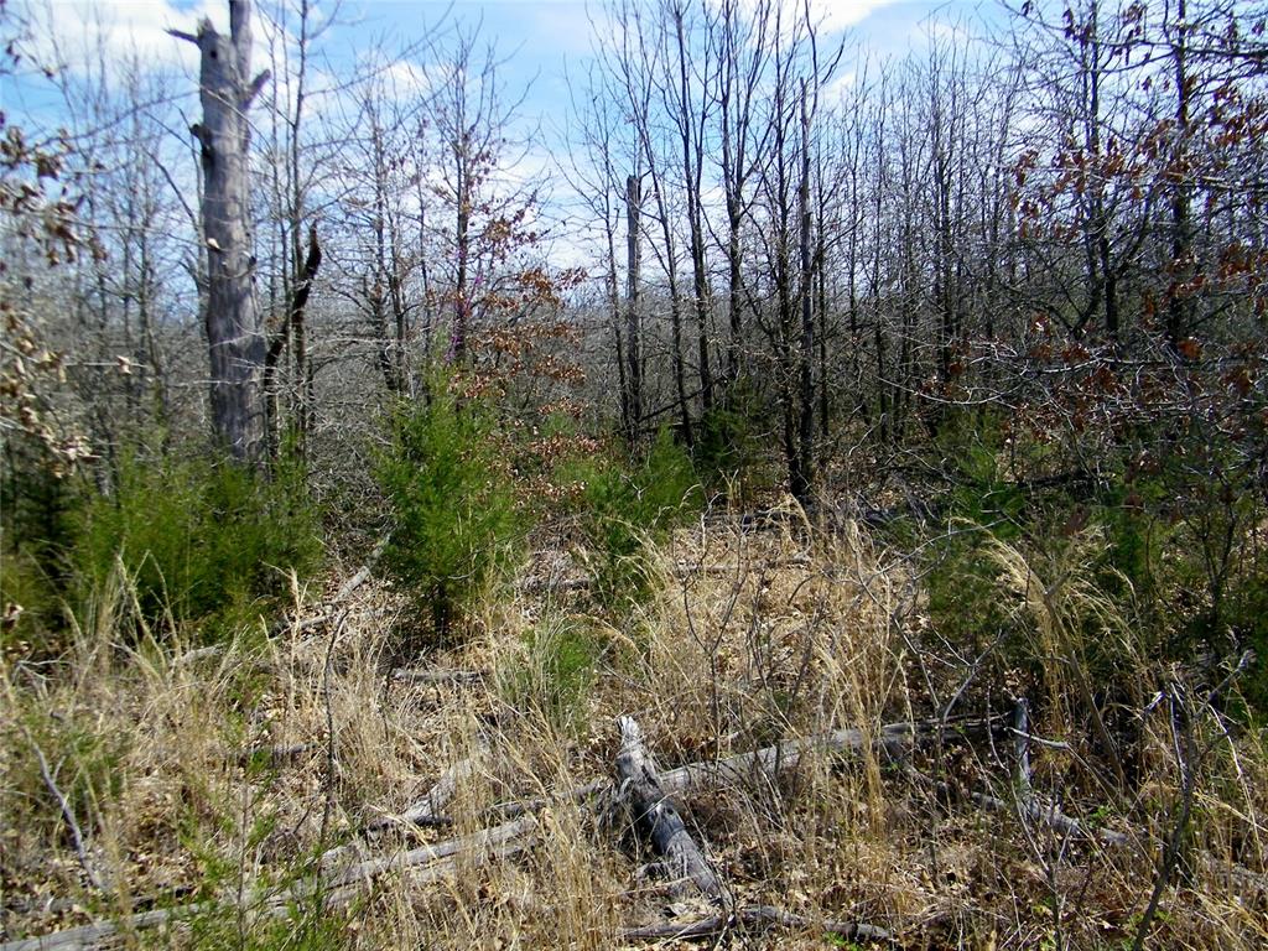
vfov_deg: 49.7
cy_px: 476
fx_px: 1026
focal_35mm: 28
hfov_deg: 63.4
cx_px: 634
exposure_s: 1/200
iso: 80
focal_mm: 5
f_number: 7
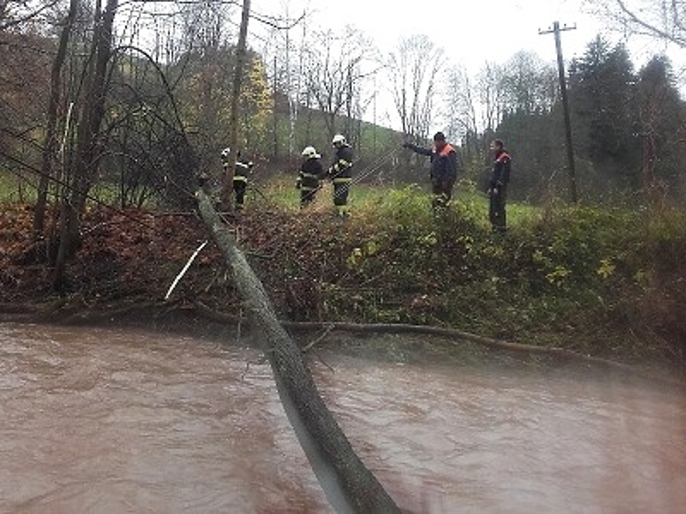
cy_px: 257
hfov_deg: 58.4
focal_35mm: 31
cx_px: 343
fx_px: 614
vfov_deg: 45.4
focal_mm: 3.31
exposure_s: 1/114
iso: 50
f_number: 2.2
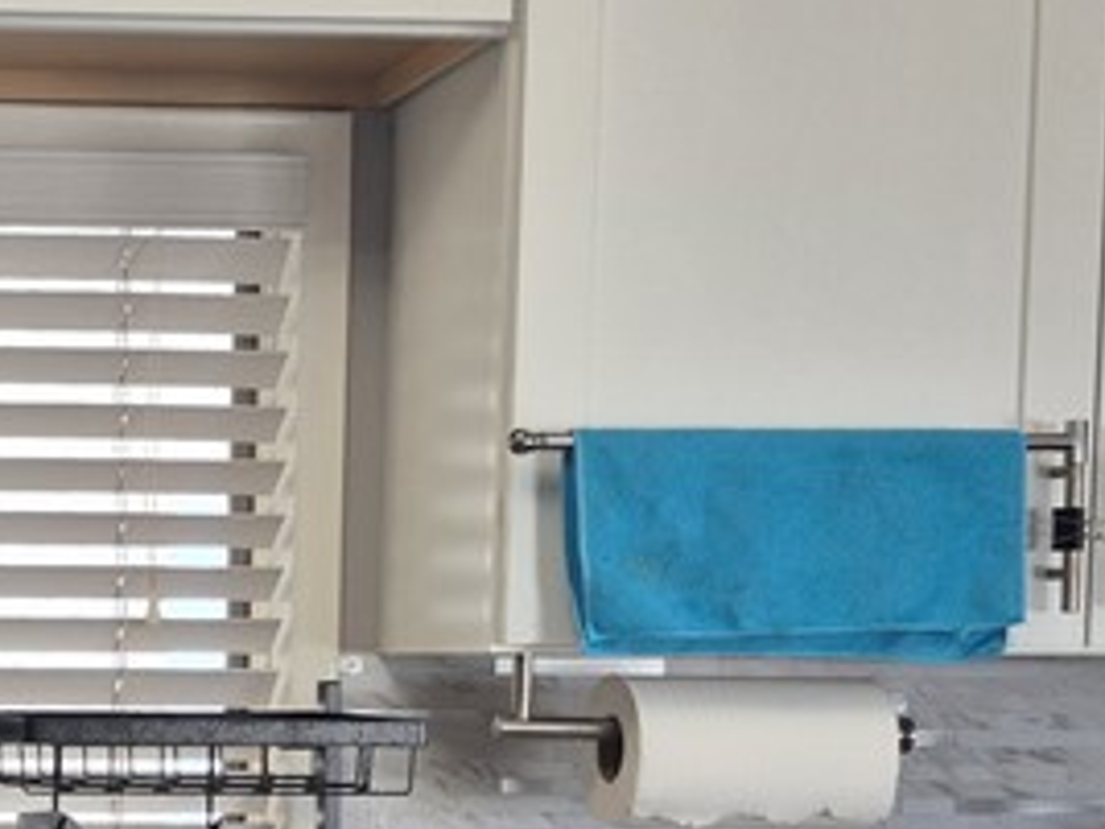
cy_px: 887
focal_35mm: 88
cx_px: -219
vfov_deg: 16.3
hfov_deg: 20.8
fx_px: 2809
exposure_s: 1/53
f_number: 1.8
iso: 40
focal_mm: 5.4
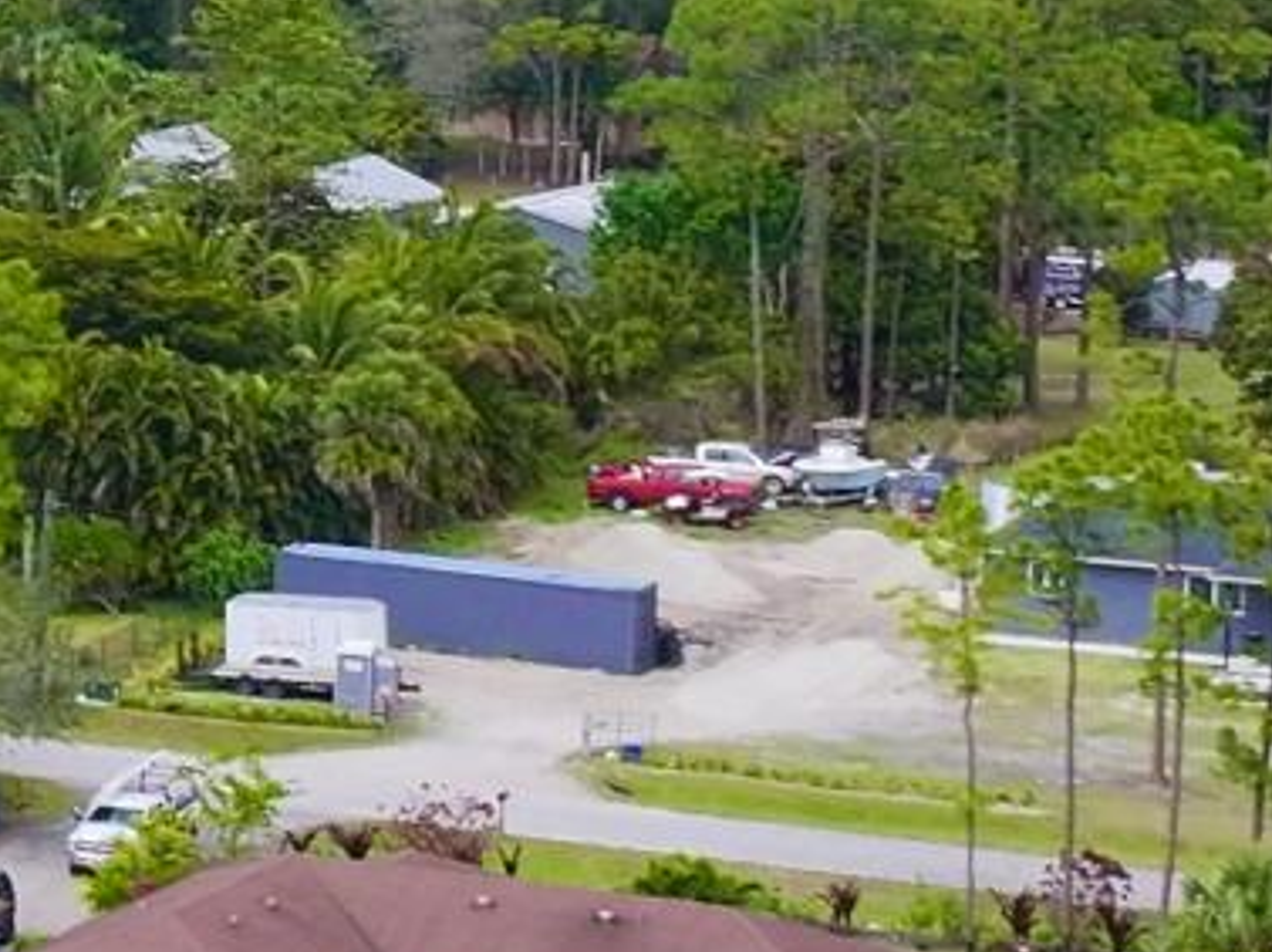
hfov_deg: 9.7
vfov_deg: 7.7
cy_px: -19
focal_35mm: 191
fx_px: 7012
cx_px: -1262
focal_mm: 12.29
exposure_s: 1/2000
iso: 160
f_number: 2.8
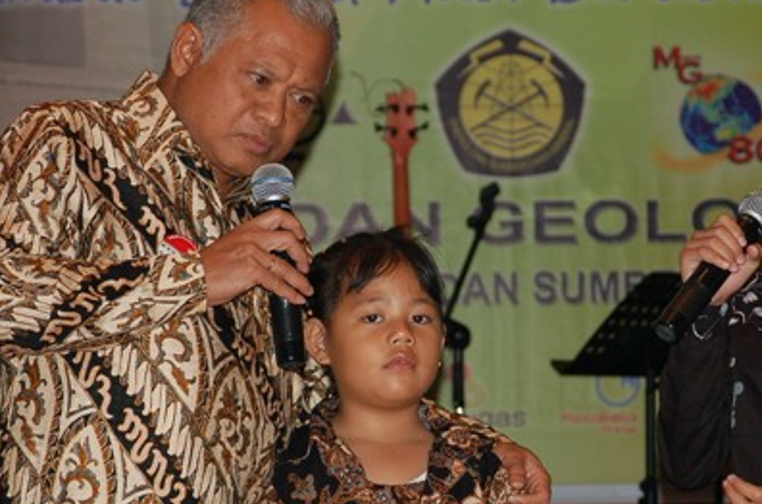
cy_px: 271
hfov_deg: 11.3
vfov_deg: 7.5
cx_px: 498
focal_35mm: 182
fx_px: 3837
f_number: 5.6
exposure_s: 1/60
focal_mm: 85
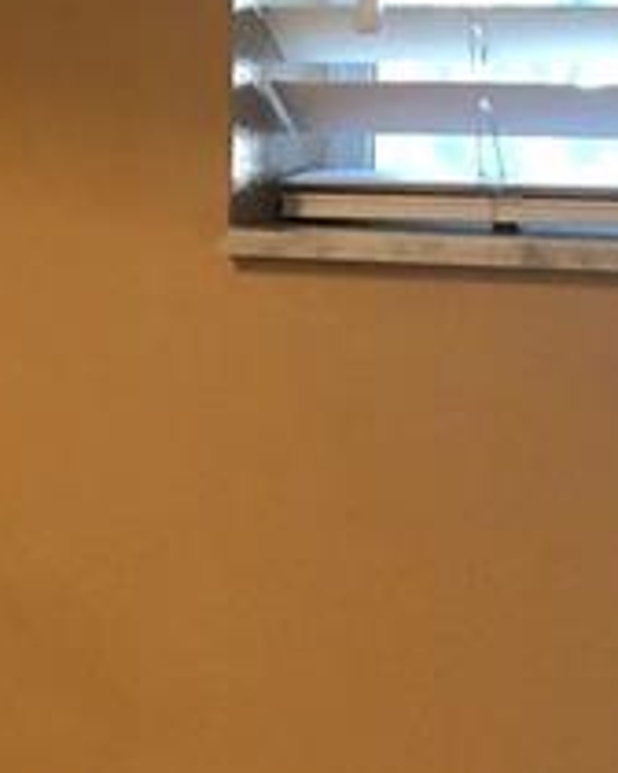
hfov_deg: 9.8
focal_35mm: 156
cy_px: 795
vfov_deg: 12.2
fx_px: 3567
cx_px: 29
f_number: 1.8
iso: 100
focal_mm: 3.99
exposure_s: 1/15
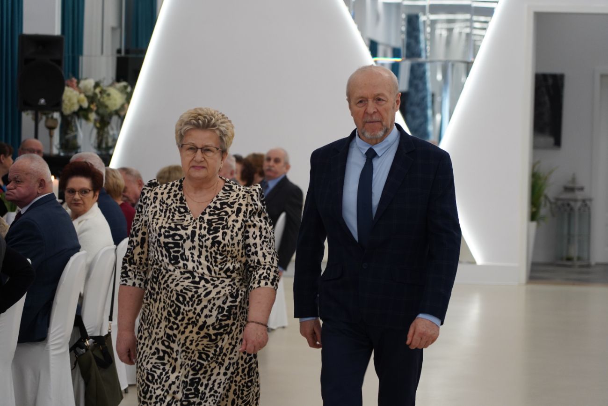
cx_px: 304
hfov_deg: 19.5
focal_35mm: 105
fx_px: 1773
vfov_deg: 13.0
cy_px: 203
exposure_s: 1/125
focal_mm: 105
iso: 1250
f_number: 4
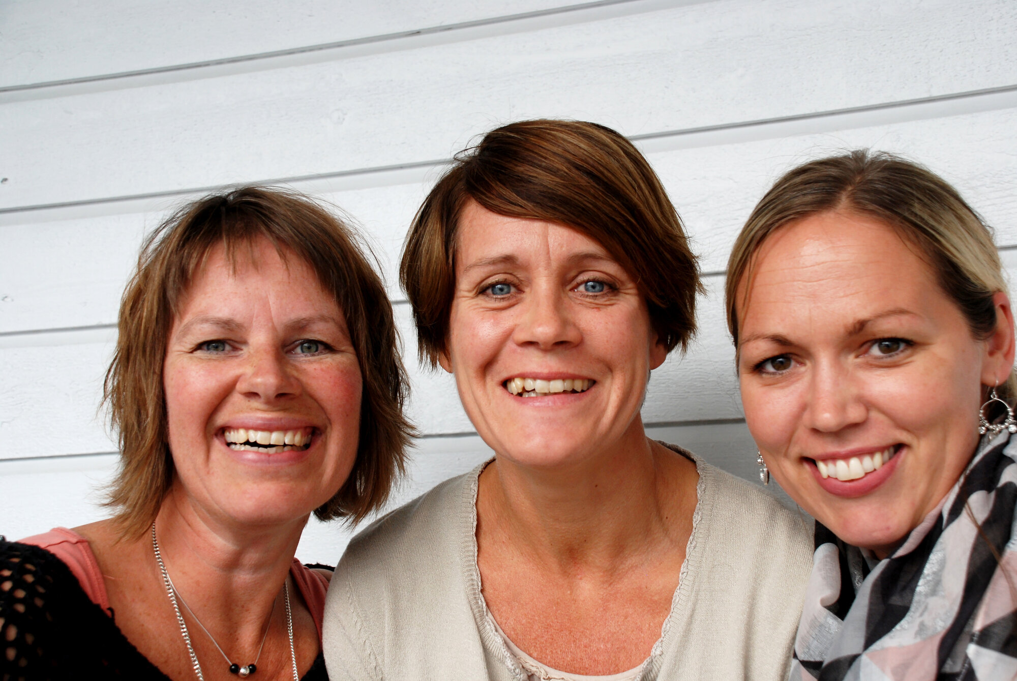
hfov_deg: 41.1
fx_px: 1358
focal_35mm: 48
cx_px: 508
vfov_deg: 28.2
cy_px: 340
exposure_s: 1/125
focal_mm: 32
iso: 250
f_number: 5.6
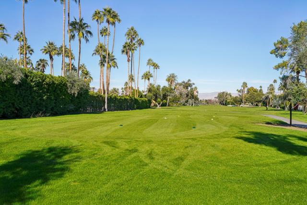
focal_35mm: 35
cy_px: 102
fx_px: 299
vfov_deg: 37.9
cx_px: 154
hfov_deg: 54.4
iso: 100
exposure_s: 1/400
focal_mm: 35
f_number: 8
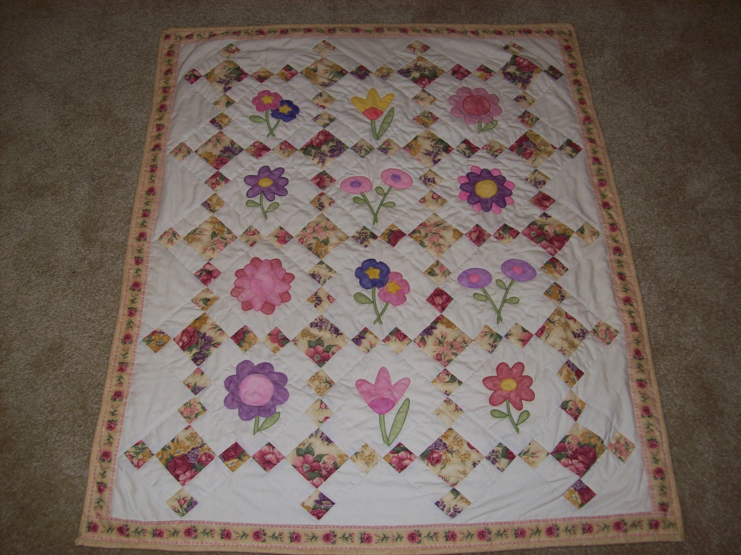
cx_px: 370
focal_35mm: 36
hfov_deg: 51.4
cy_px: 278
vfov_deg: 39.6
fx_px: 770
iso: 80
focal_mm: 6
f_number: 2.7
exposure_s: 1/64
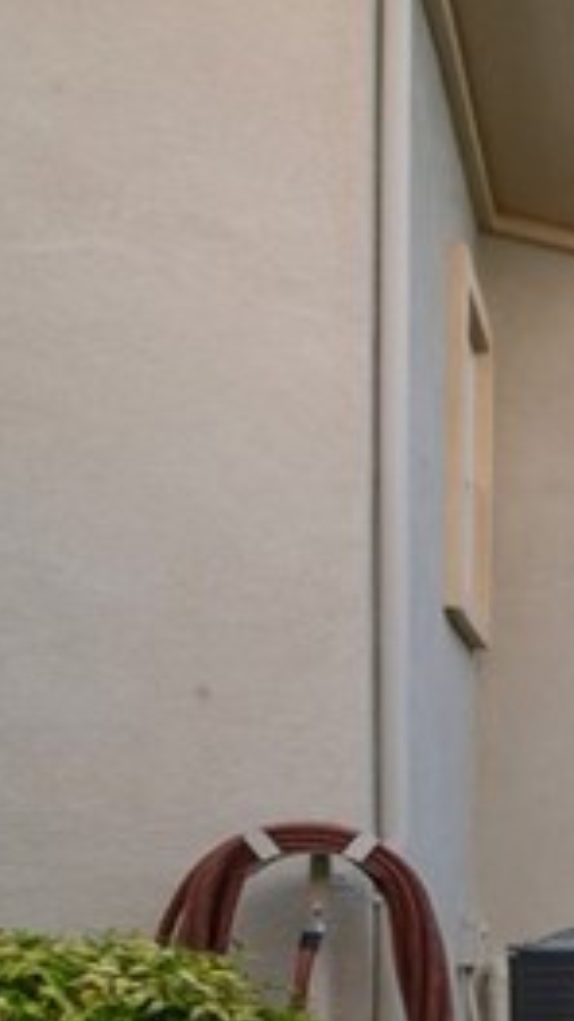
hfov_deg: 9.7
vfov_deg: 38.7
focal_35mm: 49
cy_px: 949
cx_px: 1955
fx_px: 1325
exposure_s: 1.3
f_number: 22
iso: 200
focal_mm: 12
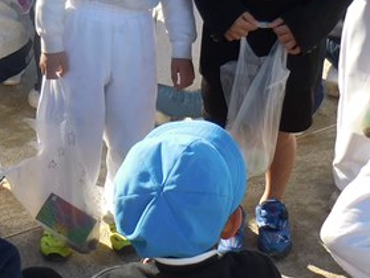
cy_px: 48
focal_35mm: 73
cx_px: 105
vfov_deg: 20.0
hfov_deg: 26.4
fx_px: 781
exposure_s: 1/640
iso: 125
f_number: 3.3
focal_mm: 4.5
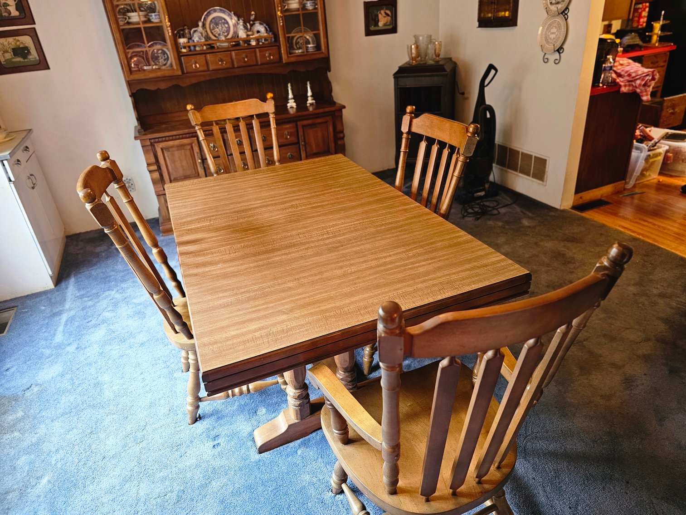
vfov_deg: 58.9
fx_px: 456
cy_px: 258
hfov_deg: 73.9
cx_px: 343
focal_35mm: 23
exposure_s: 1/24
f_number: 1.7
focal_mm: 6.3
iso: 640
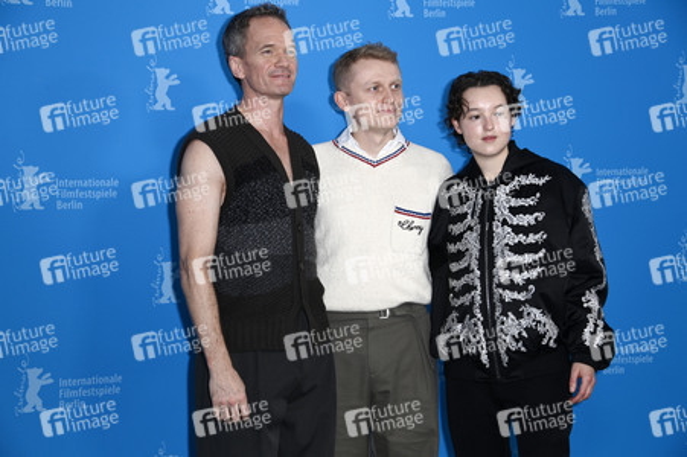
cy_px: 228
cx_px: 344
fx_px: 1373
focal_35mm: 72
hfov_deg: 28.1
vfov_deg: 18.9
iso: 640
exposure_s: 1/250
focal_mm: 72
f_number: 5.6
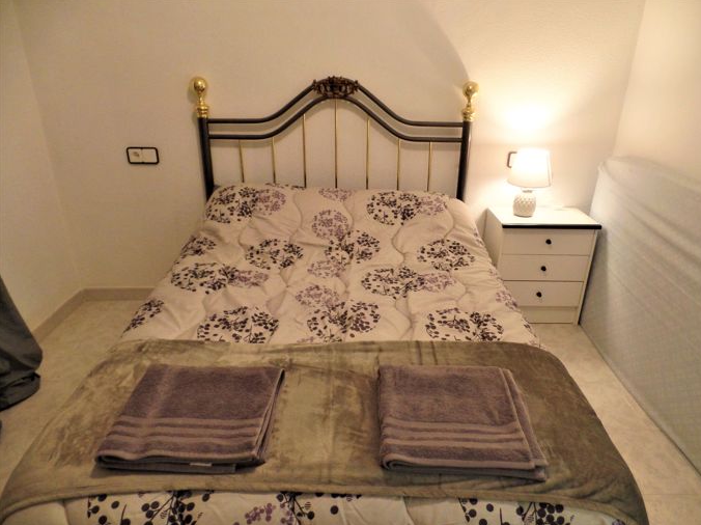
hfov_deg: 71.6
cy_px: 270
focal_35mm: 24
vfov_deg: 56.7
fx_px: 486
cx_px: 363
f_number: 2.8
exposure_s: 1/30
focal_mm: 4.1
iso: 320
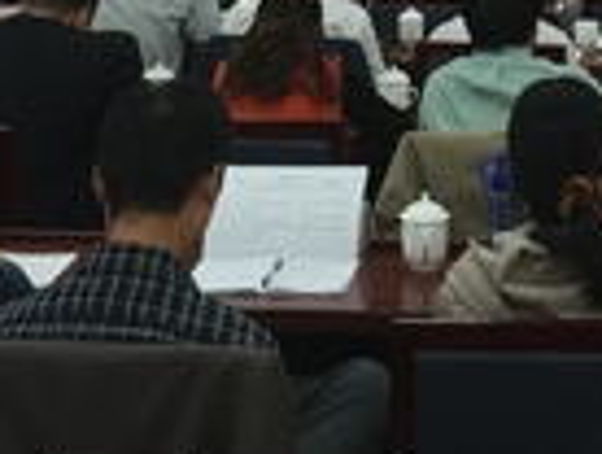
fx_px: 1829
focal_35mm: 105
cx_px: 532
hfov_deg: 18.4
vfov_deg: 13.2
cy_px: -273
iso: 50
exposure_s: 1/17
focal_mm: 4.15
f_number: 2.2
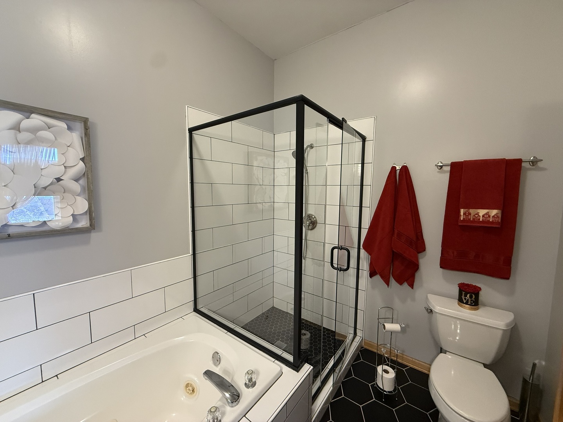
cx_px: 282
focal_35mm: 14
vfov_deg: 85.7
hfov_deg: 102.1
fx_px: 228
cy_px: 211
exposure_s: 1/60
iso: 320
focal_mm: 2.22
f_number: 2.2
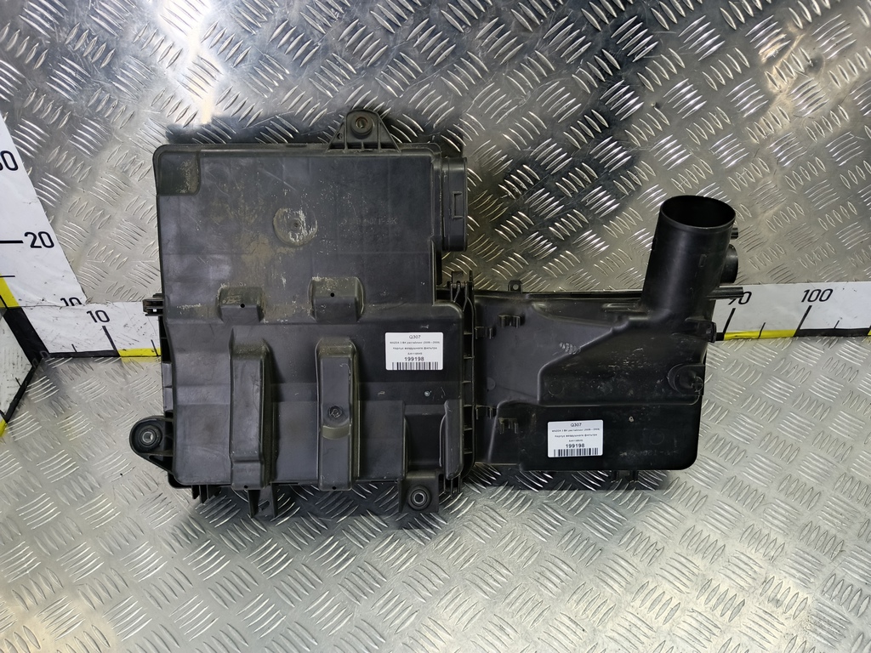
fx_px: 579
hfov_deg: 73.9
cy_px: 326
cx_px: 436
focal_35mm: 23
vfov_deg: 58.9
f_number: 1.6
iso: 202
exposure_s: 1/50
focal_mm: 4.11
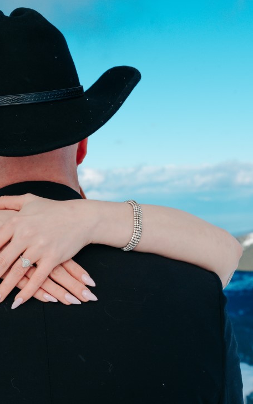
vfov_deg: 25.8
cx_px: 22
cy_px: 202
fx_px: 882
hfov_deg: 16.1
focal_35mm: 80
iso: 200
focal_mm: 52
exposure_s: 1/400
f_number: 10
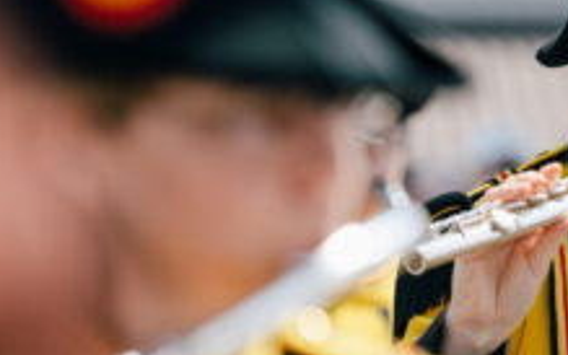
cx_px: 734
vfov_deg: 3.1
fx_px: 6565
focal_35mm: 424
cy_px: 5
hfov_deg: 4.9
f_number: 2.8
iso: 100
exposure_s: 1/1250
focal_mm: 140
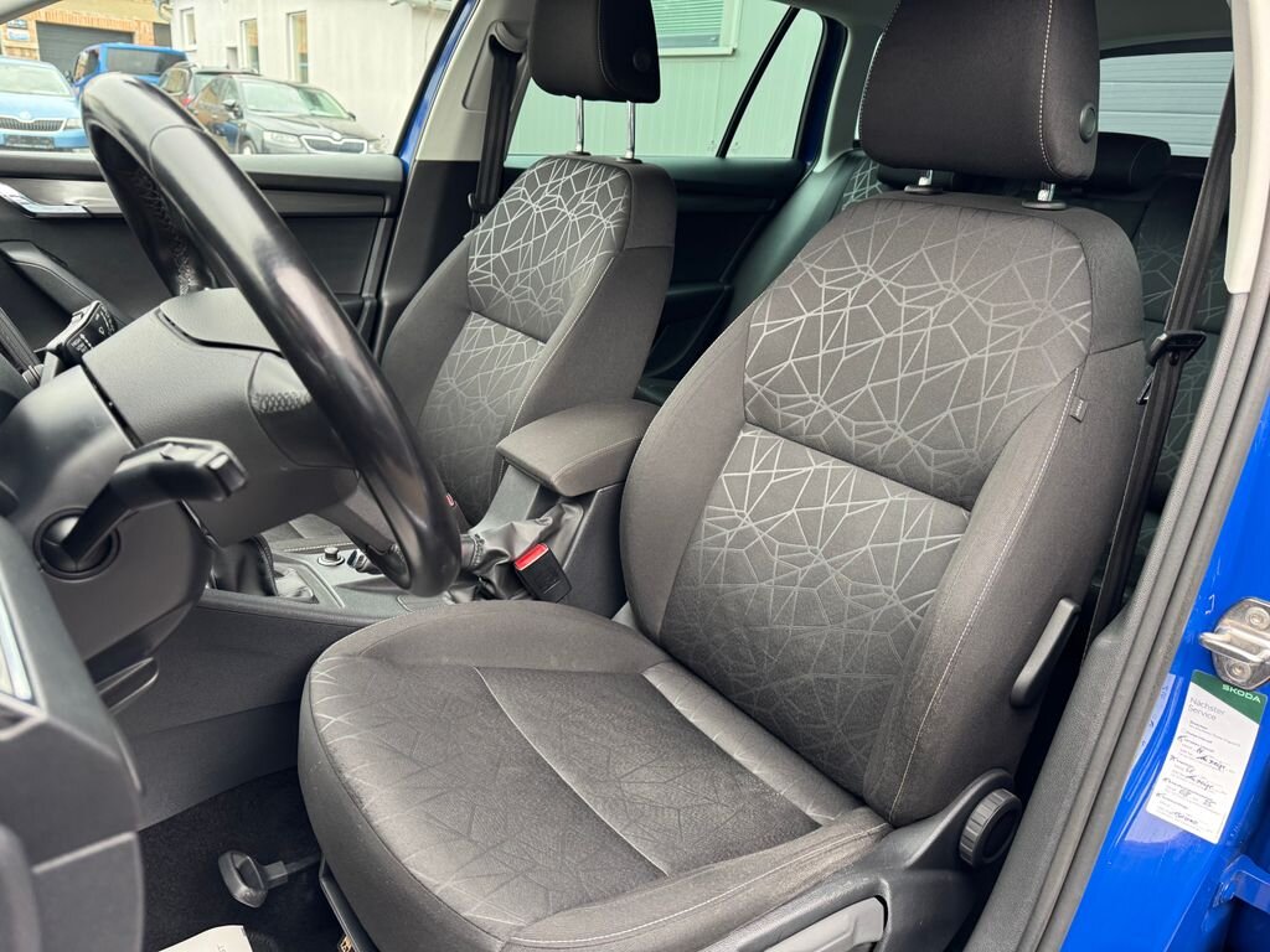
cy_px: 476
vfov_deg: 56.8
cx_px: 635
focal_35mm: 24
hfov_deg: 71.6
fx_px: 881
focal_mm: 6.76
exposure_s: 1/74
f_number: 1.78
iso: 200
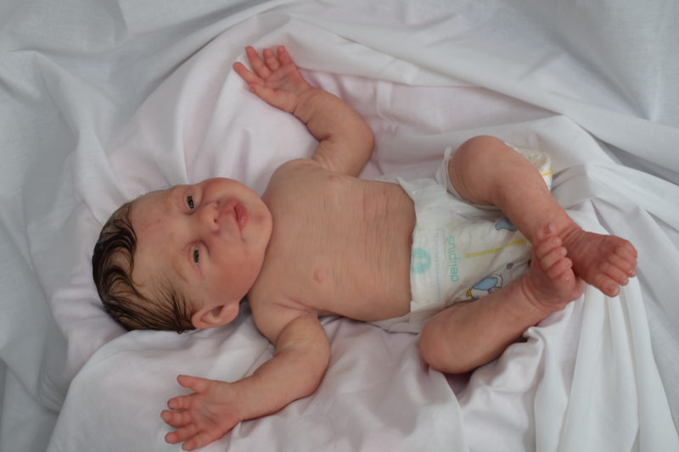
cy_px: 226
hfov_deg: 35.1
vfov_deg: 23.8
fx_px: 1075
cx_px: 340
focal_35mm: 57
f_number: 5.6
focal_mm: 38
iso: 110
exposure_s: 1/40
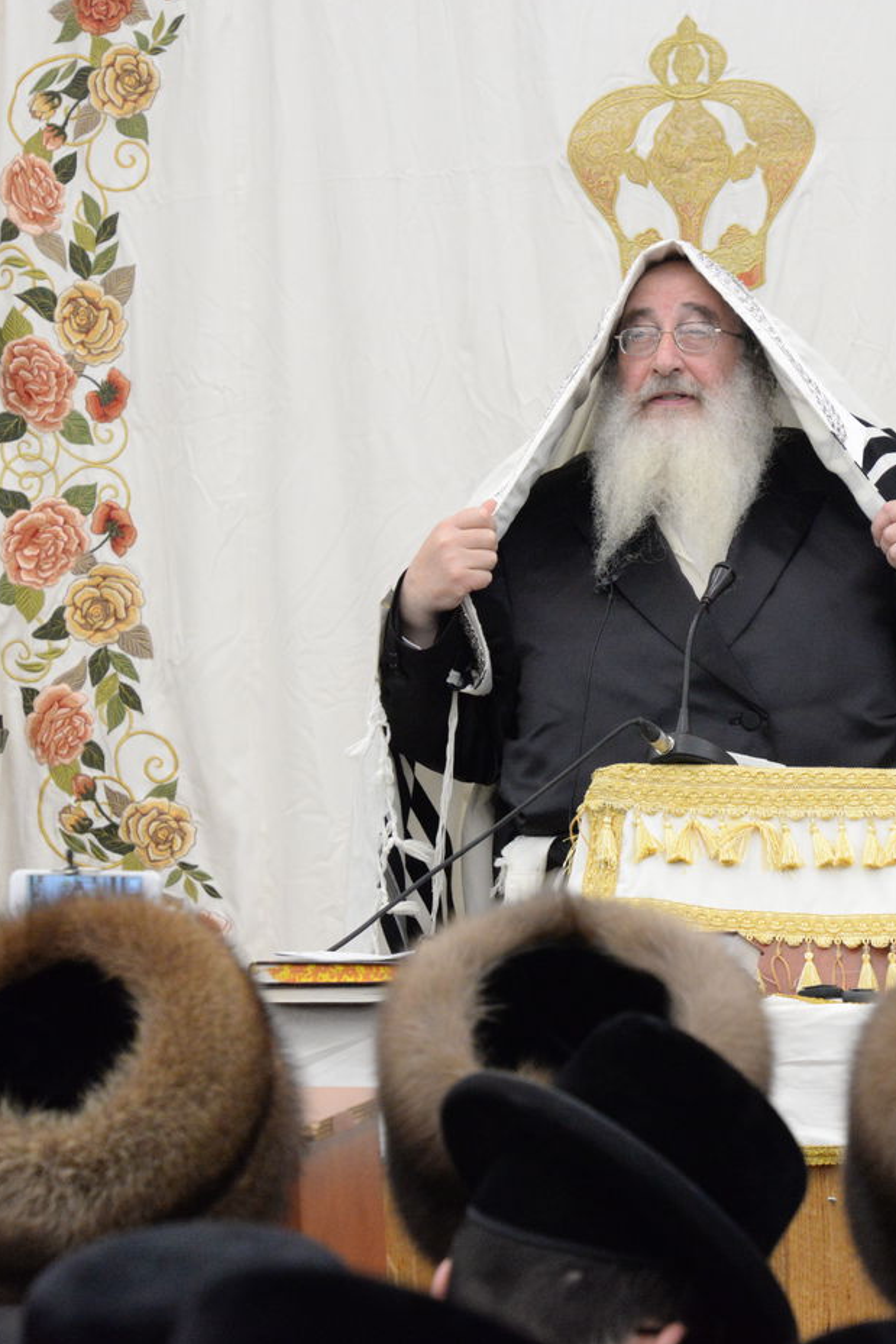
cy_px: 671
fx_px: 6195
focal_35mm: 166
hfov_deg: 8.3
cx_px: 541
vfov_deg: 12.4
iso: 5000
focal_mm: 110
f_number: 9
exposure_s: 1/200
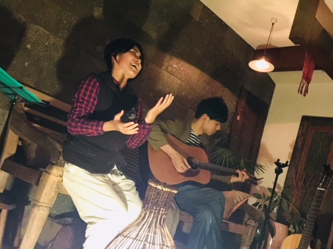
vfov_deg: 38.5
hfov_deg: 50.0
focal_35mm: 37
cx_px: 192
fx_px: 356
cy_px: 144
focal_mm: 4.15
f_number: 2.2
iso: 320
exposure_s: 1/4
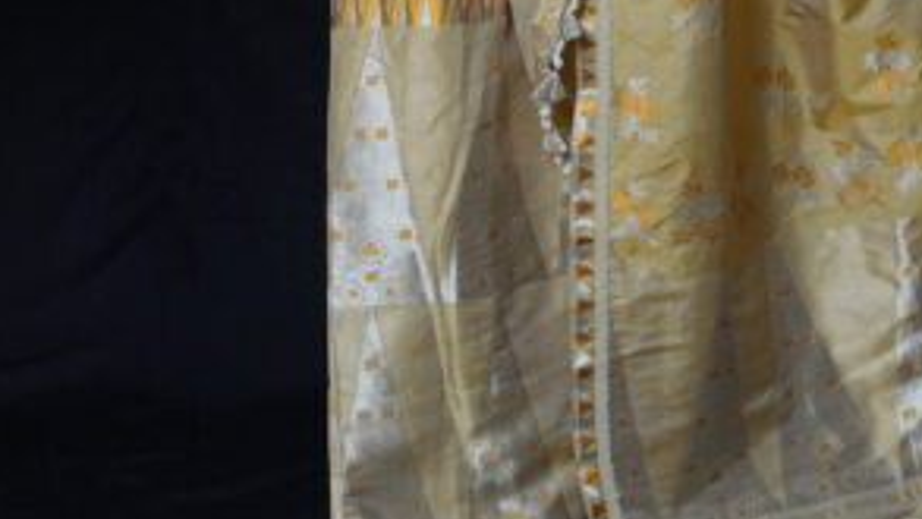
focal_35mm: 100
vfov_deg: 11.3
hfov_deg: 21.4
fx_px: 2445
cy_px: -407
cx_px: 491
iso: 320
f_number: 6.3
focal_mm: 41.4
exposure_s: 1/160
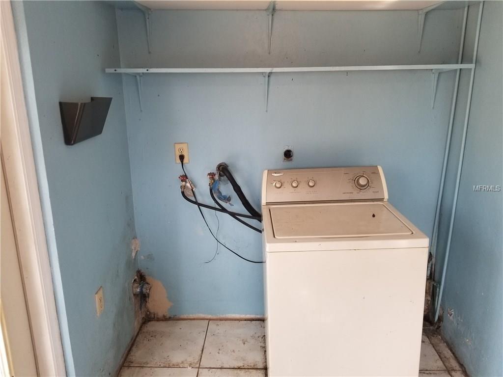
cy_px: 188
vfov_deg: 53.1
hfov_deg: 67.3
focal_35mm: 26
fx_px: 378
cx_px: 252
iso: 100
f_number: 1.7
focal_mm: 4.25
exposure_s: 1/60
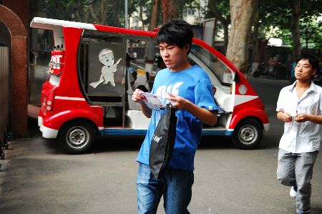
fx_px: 429
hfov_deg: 41.2
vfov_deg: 28.0
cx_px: 161
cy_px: 107
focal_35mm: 48
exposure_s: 1/160
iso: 200
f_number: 2.8
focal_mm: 32
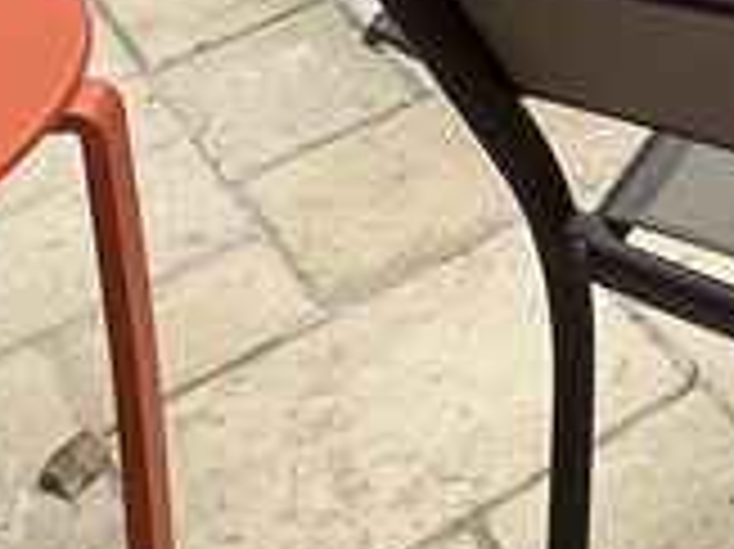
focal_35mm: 96
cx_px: 1054
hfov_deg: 18.5
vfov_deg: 10.3
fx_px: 2034
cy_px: -1179
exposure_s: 1/105
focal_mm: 1.57
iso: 32
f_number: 1.8
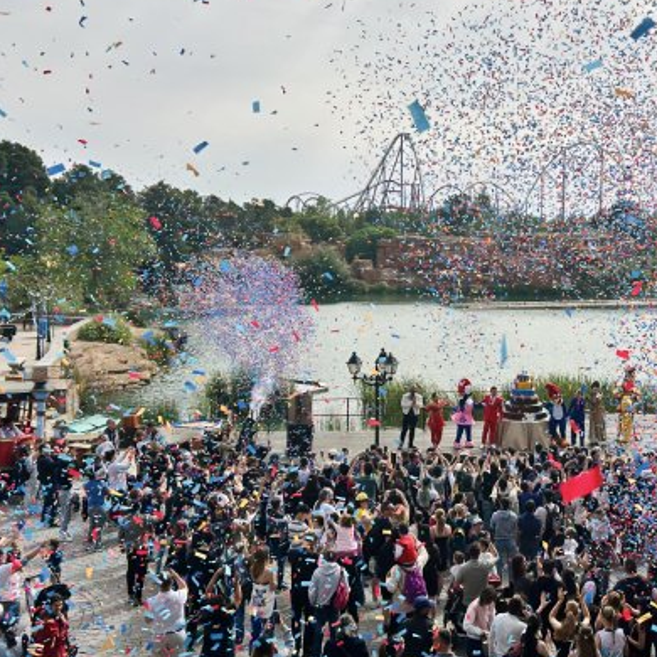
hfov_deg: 38.4
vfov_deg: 39.1
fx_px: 923
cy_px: 302
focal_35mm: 43
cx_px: 475
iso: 50
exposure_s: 1/6993
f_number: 1.5
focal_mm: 5.7
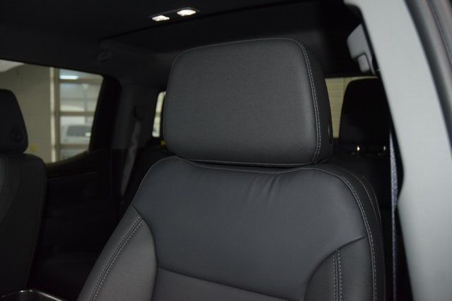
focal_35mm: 33
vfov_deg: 40.0
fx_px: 414
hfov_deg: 57.2
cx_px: 226
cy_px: 150
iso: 1400
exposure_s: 1/60
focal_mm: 22
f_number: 3.5
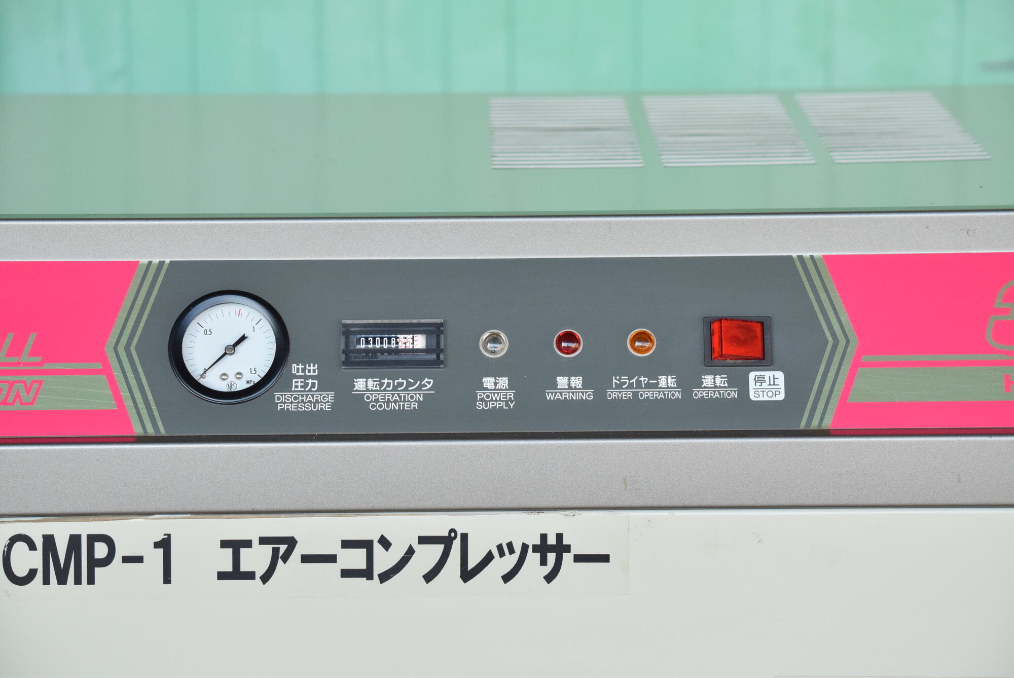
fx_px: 3044
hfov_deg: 18.9
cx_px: 507
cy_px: 339
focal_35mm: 108
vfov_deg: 12.7
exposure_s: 1/320
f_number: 6.3
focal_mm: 72
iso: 1250
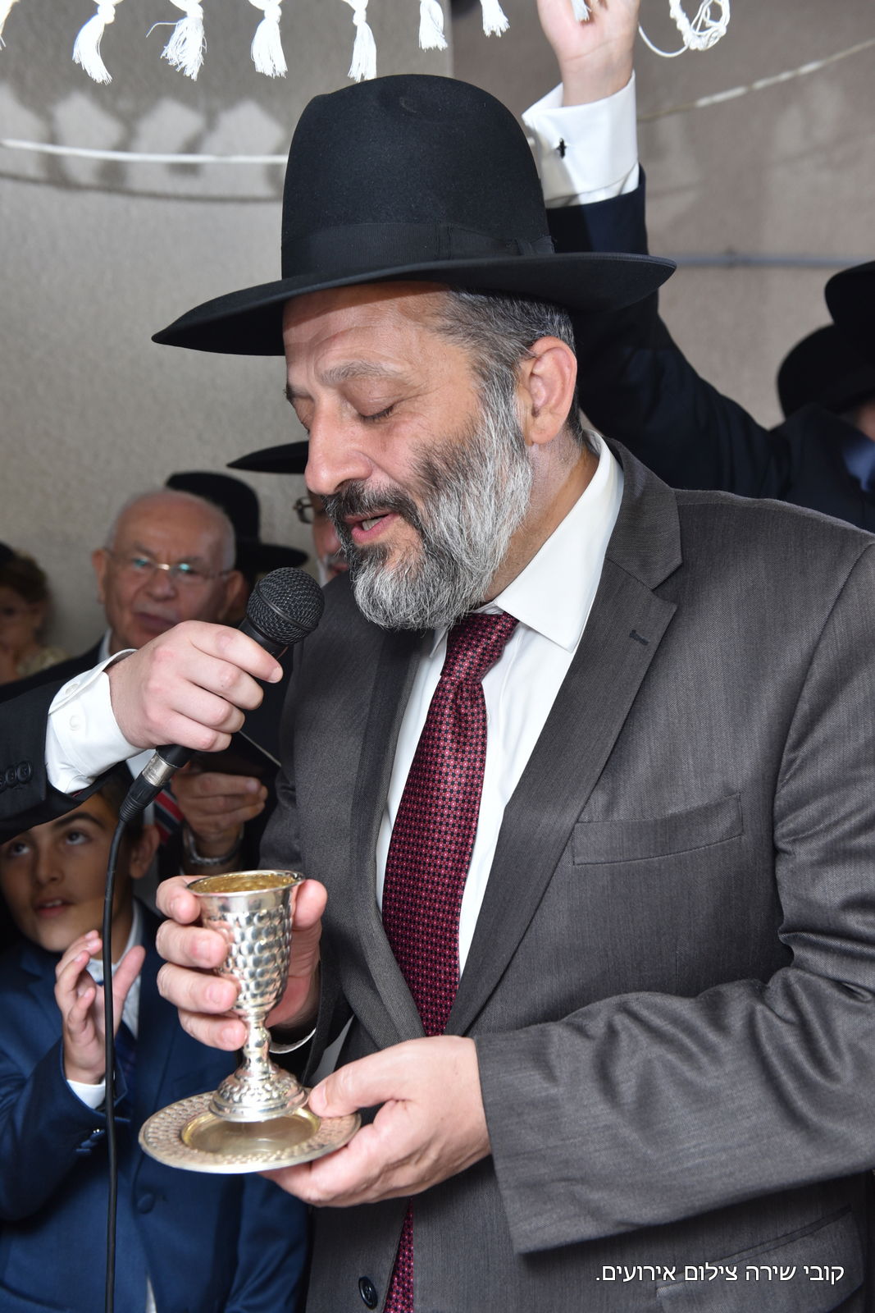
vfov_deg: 50.7
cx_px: 438
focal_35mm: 38
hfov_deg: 35.1
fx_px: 1385
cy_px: 656
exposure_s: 1/125
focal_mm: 38
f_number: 4
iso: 500
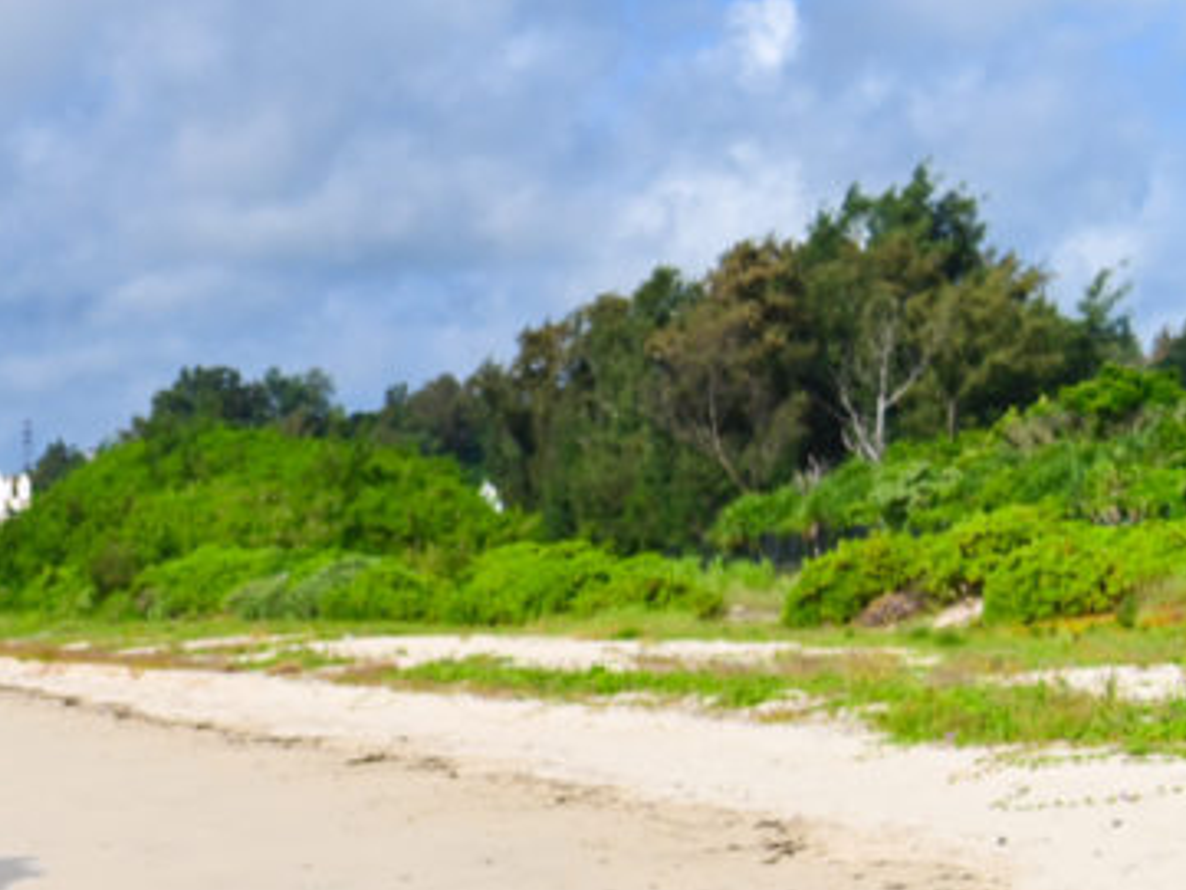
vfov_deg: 12.3
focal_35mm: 120
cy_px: 826
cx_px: -355
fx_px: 4113
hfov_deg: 15.6
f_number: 4
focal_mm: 44
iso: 100
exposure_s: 1/2500
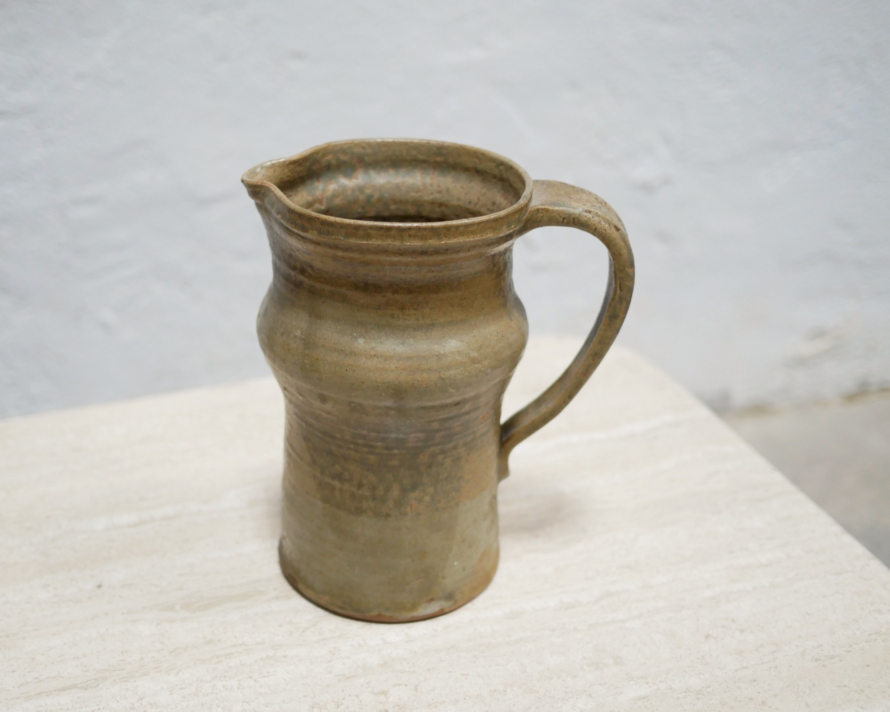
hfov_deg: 41.1
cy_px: 383
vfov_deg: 33.4
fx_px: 1185
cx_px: 383
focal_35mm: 45
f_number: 1.7
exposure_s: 1/60
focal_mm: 20
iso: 800
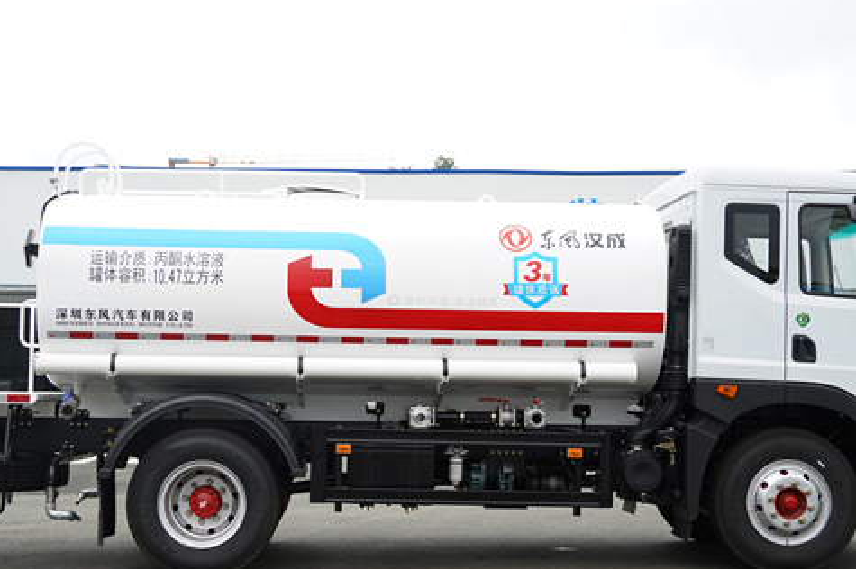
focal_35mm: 59
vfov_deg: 22.9
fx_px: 1402
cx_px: 396
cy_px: 341
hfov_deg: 33.9
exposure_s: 1/320
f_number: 4.5
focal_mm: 35
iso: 160
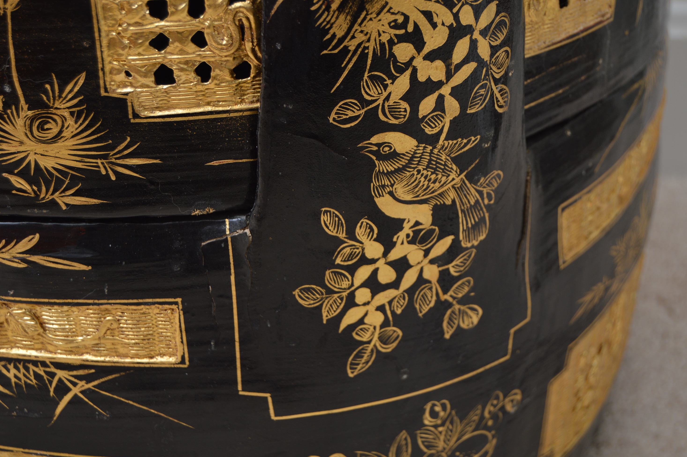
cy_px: 235
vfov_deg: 18.4
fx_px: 1411
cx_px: 353
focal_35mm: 74
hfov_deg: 27.4
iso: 200
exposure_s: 1/160
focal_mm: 48
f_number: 5.3
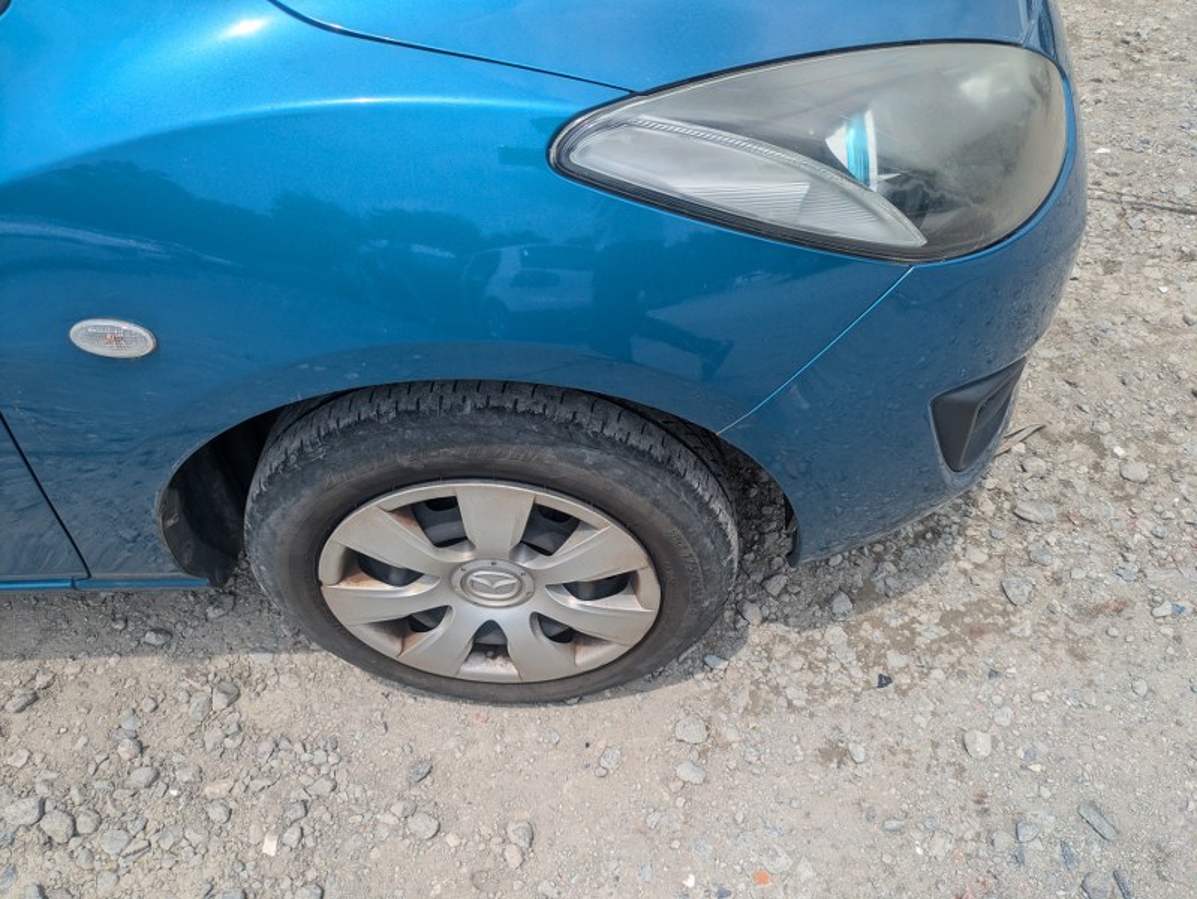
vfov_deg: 54.9
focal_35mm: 25
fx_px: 865
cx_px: 598
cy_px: 450
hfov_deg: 69.4
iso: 51
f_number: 1.89
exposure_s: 1/1821
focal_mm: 5.43
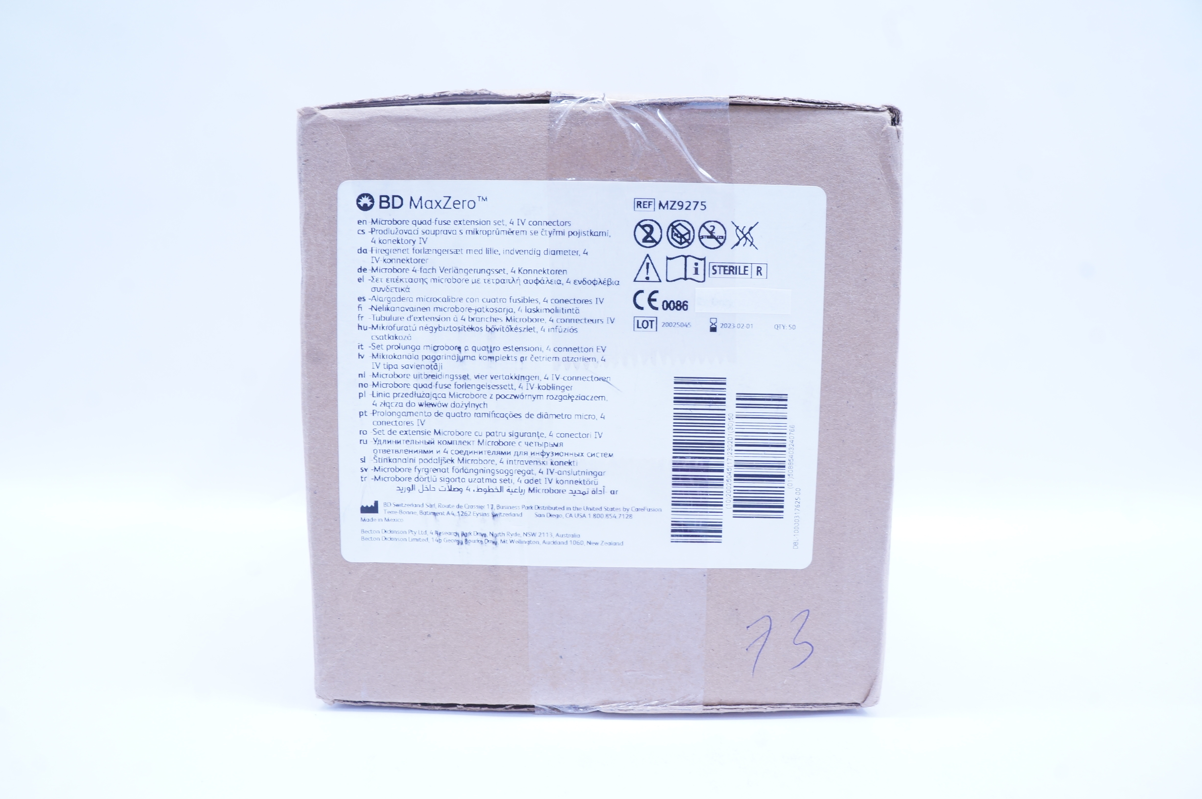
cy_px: 400
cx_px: 601
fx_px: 901
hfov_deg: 67.4
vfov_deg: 47.8
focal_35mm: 27
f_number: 11
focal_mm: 18
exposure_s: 1/10
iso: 400
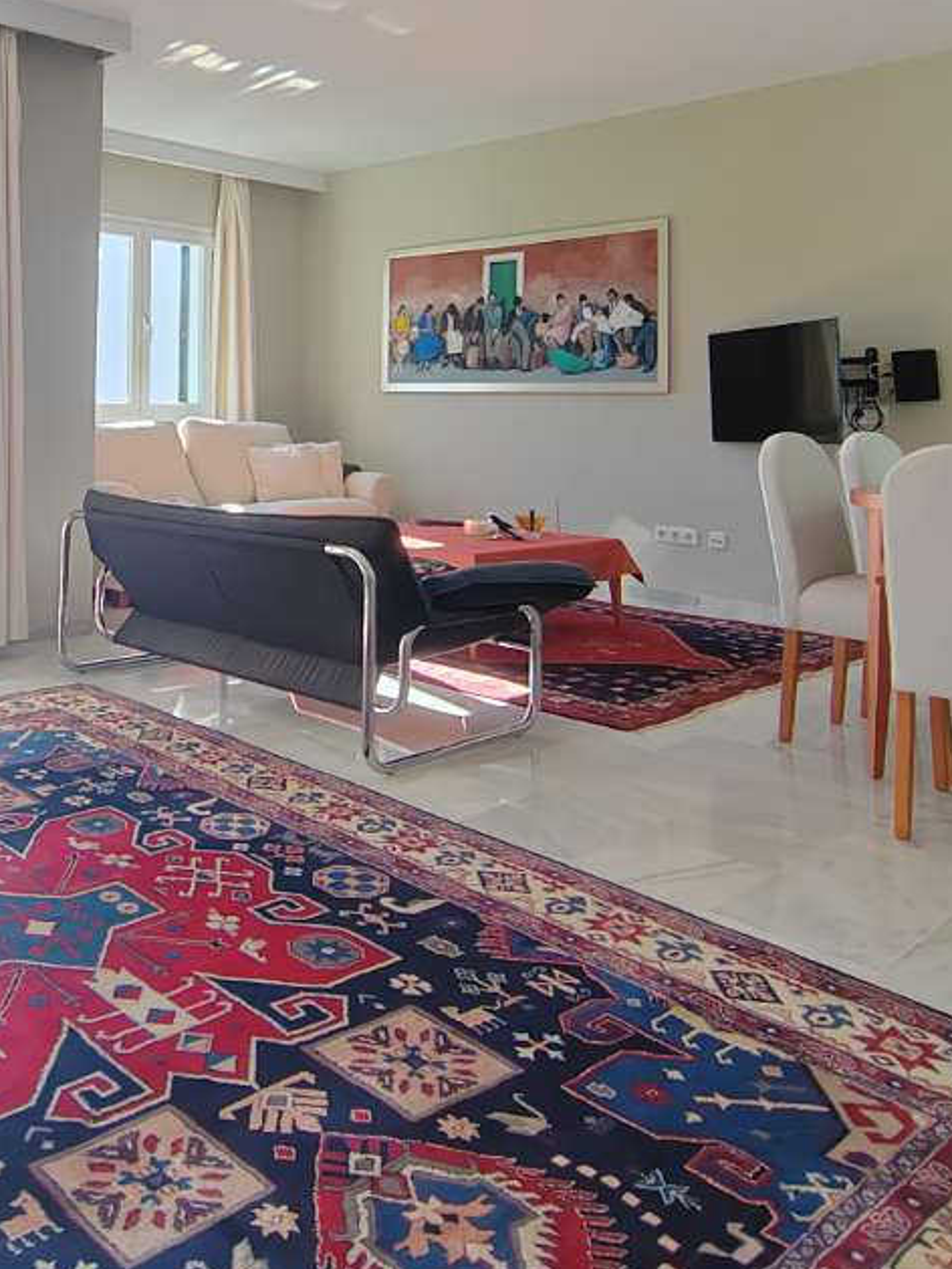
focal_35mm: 31
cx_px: 186
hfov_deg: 43.3
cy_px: 382
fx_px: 1136
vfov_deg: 56.5
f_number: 2.2
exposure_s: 1/100
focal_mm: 2.16
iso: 160
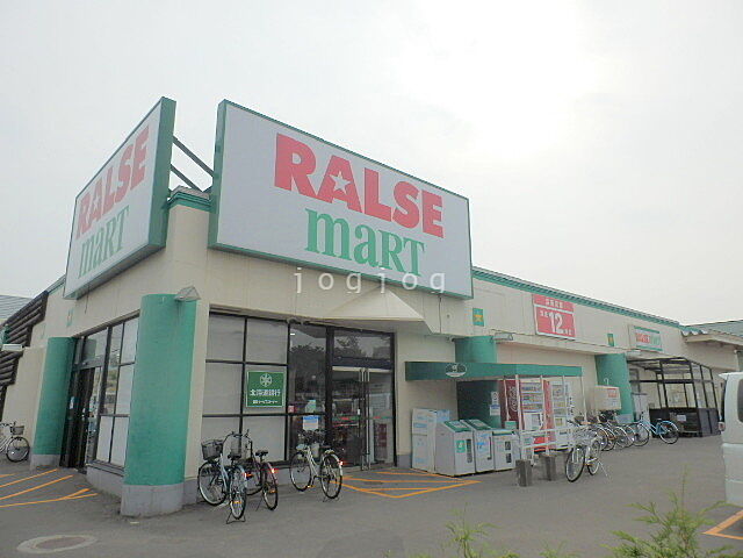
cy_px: 279
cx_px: 372
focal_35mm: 24
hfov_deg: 71.6
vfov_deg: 56.8
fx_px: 515
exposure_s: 1/160
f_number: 7.9
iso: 80
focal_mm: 4.2
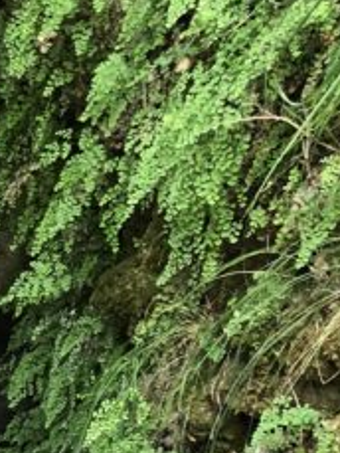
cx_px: -279
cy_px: 779
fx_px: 1635
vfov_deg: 14.2
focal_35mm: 125
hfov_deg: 11.1
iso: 32
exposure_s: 1/40
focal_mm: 3.99
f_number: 1.8
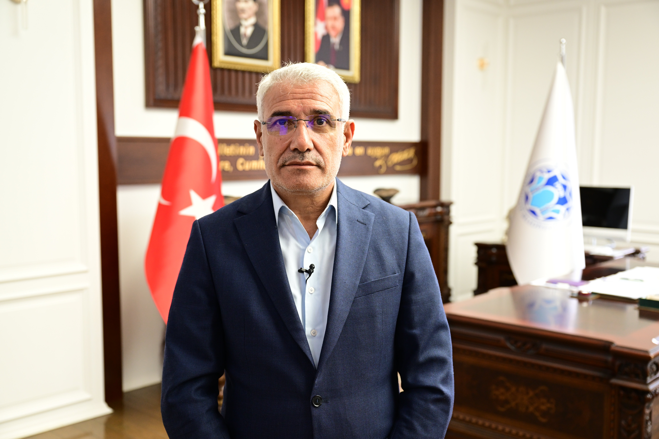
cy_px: 220
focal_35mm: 40
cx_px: 330
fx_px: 732
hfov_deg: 48.5
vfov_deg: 33.4
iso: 1250
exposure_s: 1/50
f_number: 3.5
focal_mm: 40
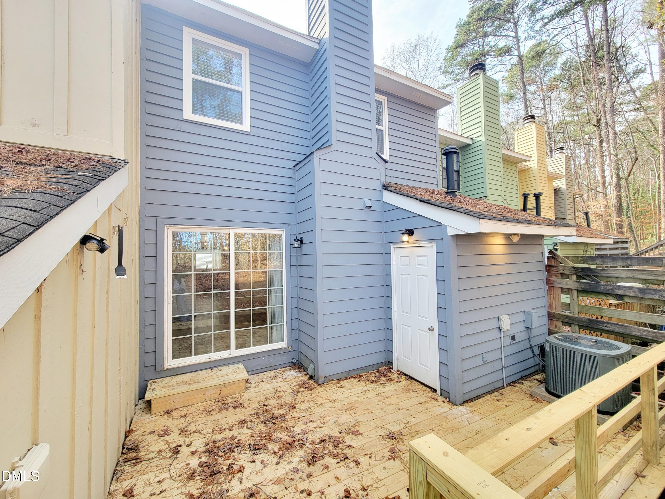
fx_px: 250
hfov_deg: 106.2
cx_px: 332
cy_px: 250
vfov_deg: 89.9
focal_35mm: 13
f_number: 2.2
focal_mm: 2.2
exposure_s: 1/120
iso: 64
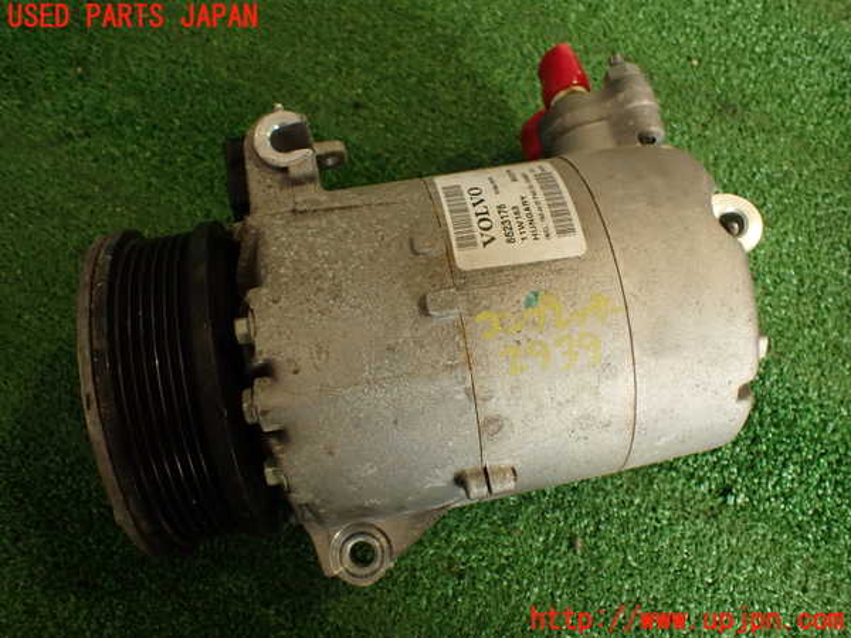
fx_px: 787
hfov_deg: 56.8
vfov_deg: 44.2
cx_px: 426
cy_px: 319
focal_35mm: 32
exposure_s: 1/60
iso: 160
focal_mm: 5.79
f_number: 2.4
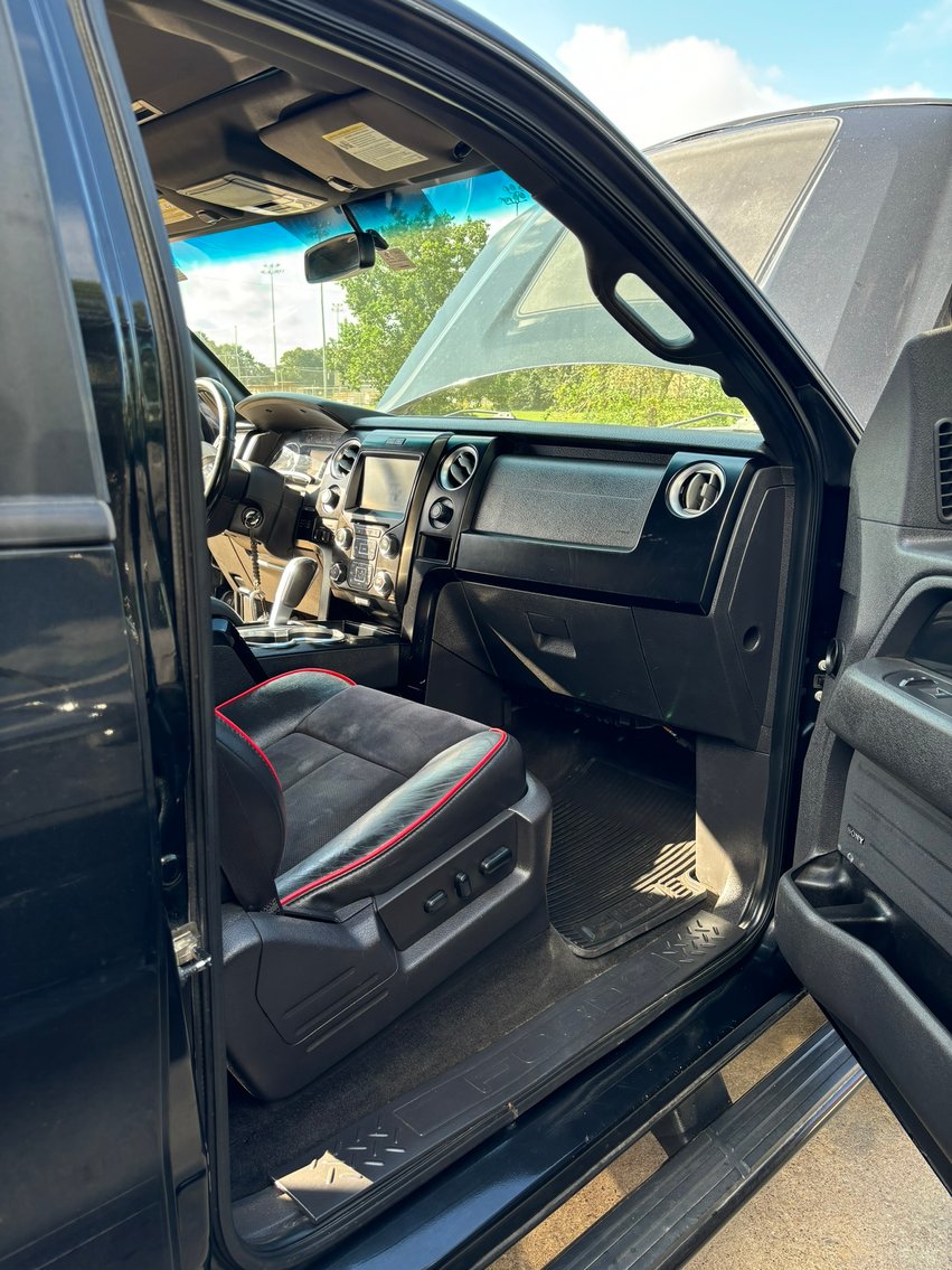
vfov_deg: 67.3
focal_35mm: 26
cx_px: 476
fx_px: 954
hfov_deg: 53.1
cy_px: 635
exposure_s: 1/128
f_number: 1.6
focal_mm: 5.96
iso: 32
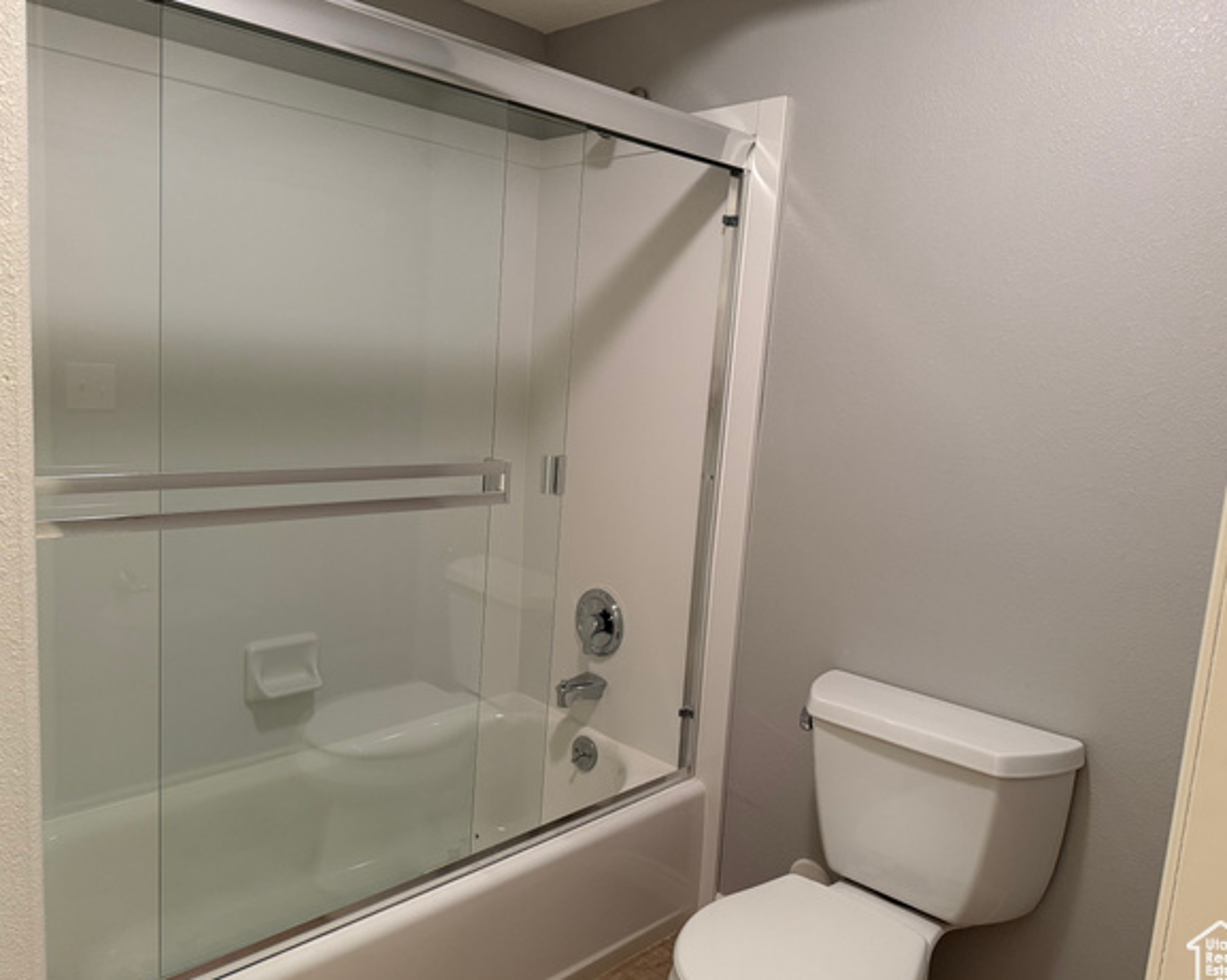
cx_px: 591
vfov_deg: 54.9
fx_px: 944
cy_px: 493
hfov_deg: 66.0
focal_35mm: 26
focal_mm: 6.76
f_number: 1.78
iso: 250
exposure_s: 1/60
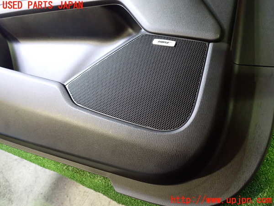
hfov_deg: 60.0
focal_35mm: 30
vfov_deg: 46.8
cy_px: 103
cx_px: 137
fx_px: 237
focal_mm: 5.4
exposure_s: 1/30
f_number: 2.3
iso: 800
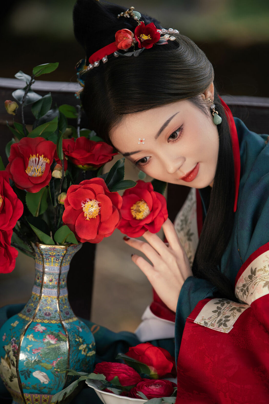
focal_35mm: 200
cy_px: 202
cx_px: 134
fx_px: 2241
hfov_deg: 6.9
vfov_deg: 10.3
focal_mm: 200
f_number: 2.8
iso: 160
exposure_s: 1/200
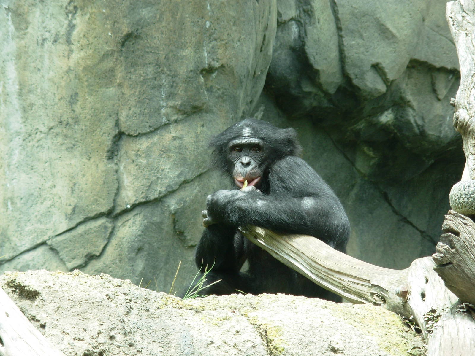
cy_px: 178
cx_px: 238
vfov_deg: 9.1
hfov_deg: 12.1
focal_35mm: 163
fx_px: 2237
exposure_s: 1/102
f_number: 4.8
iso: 50
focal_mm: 27
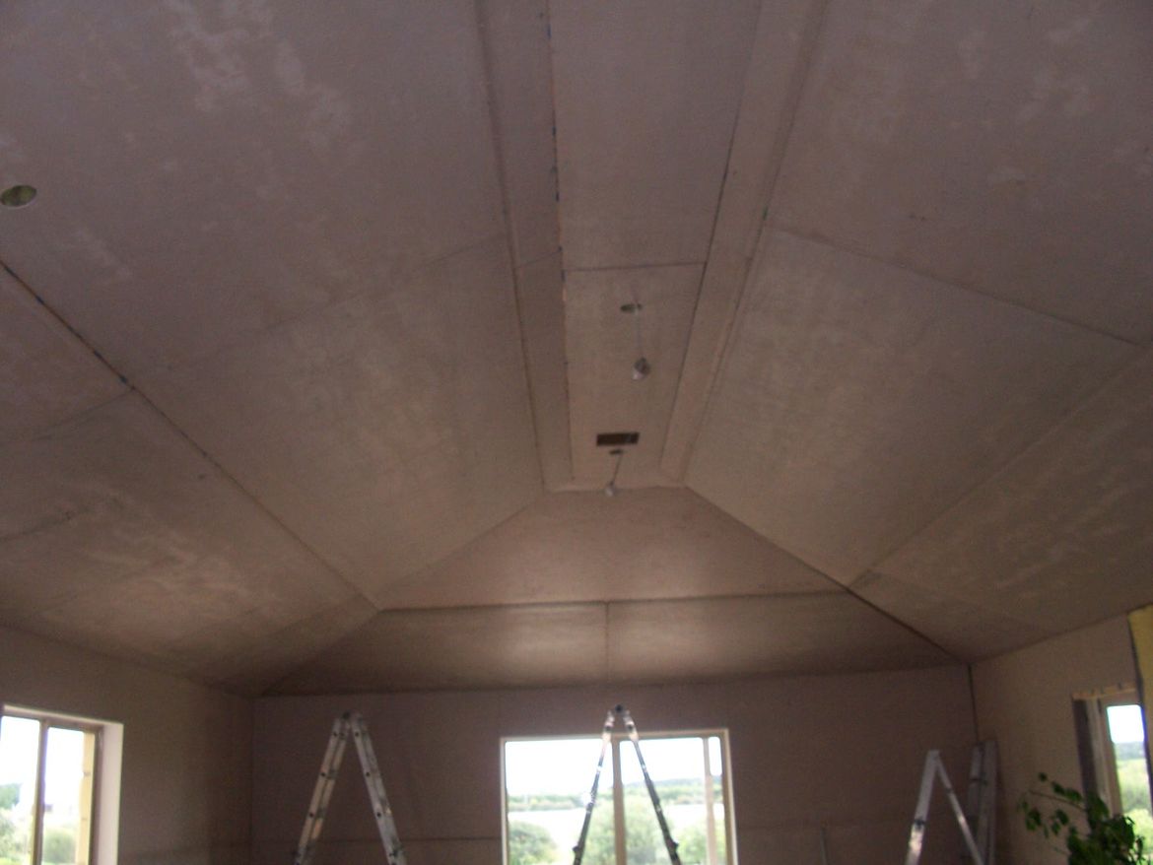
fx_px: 1166
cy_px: 432
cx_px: 576
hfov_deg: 52.6
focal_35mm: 35
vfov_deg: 40.7
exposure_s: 1/60
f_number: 2.8
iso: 140
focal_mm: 6
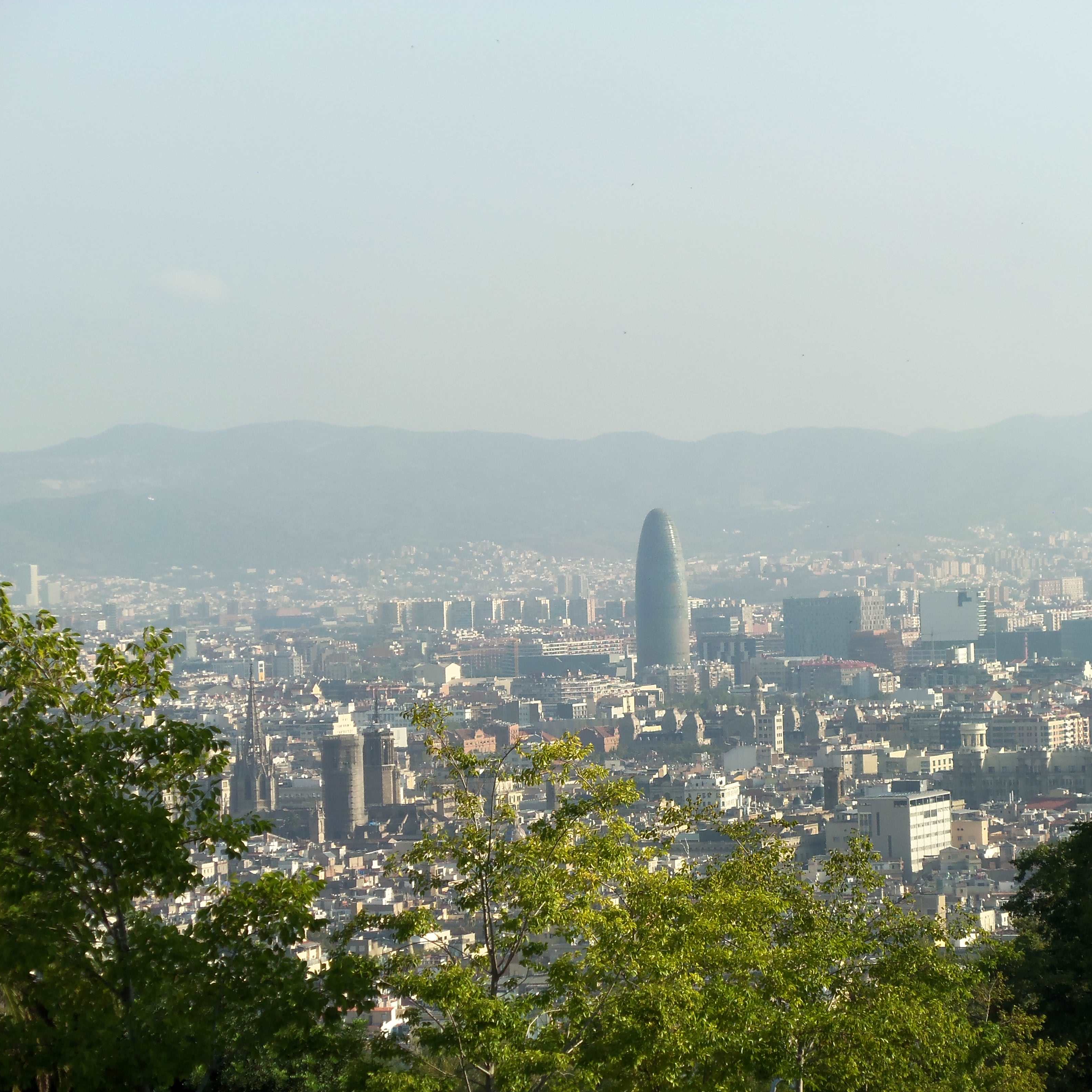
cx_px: 679
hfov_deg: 11.2
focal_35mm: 156
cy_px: 545
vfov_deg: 11.2
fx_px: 5568
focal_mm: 23.7
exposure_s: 1/400
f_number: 4.7
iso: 80
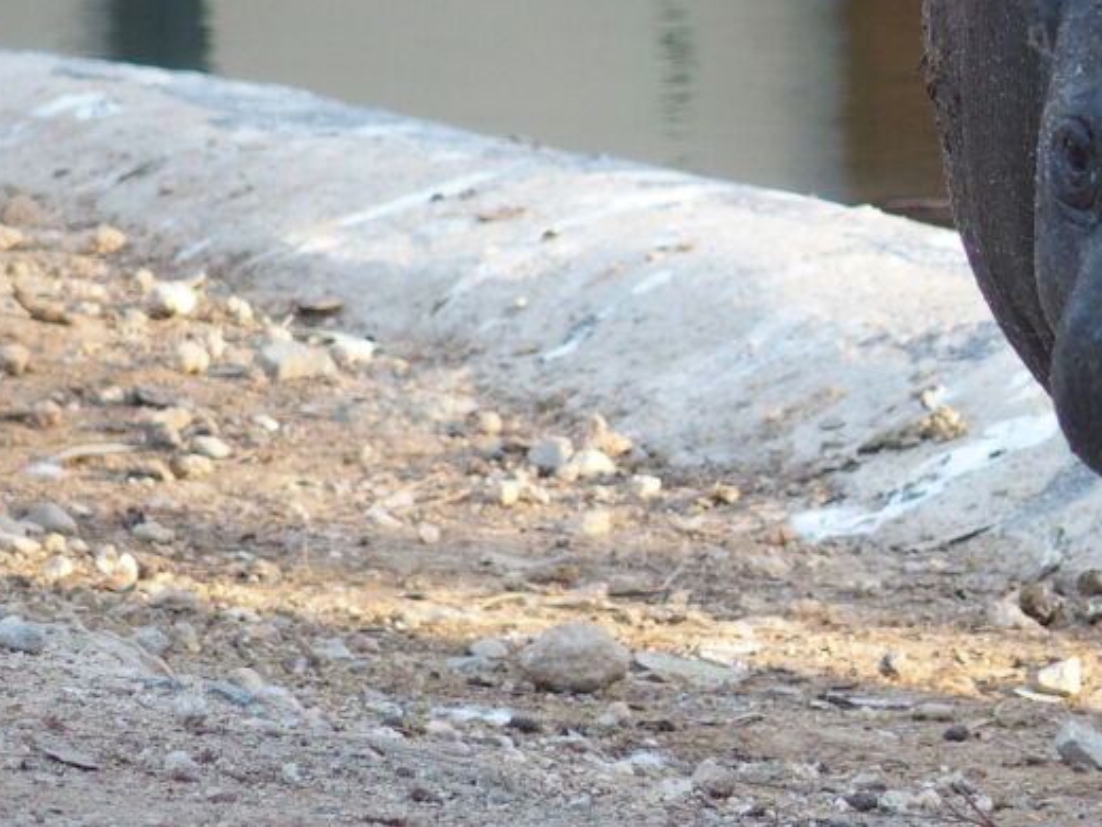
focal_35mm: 830
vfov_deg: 1.8
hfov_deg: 2.4
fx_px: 26423
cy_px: 312
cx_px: 1225
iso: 200
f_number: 2.8
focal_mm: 64.3
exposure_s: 1/250
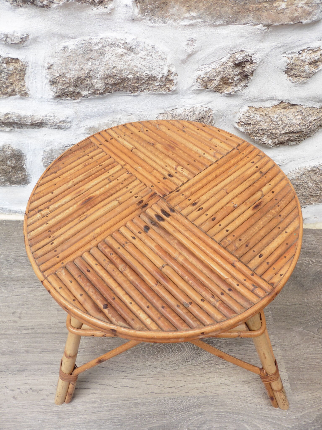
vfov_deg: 71.6
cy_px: 215
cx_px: 161
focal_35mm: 24
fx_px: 298
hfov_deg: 56.8
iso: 100
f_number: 4
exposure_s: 1/200
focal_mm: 4.3
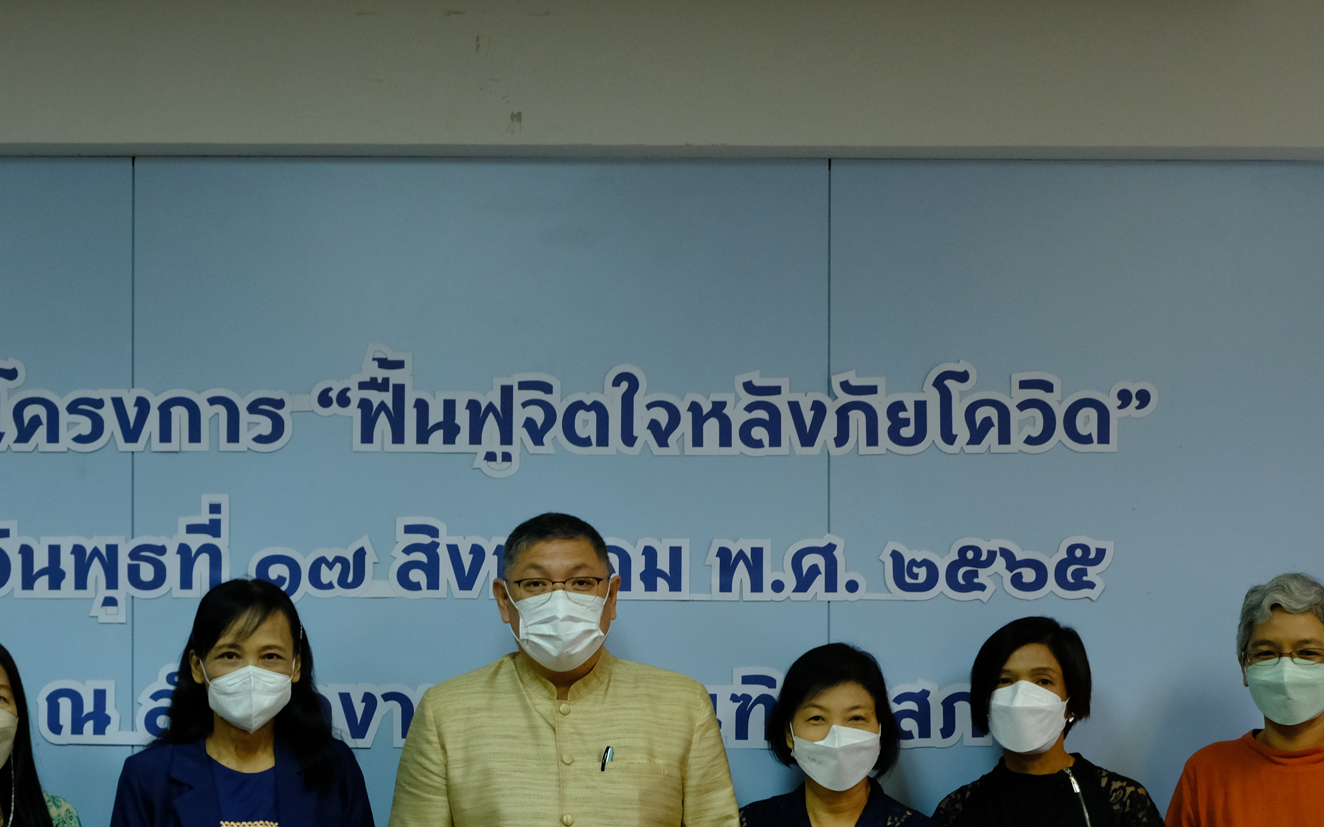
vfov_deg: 18.7
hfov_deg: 29.7
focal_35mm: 69
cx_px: 502
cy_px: 672
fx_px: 2490
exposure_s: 1/50
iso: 1600
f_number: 4
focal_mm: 26.5
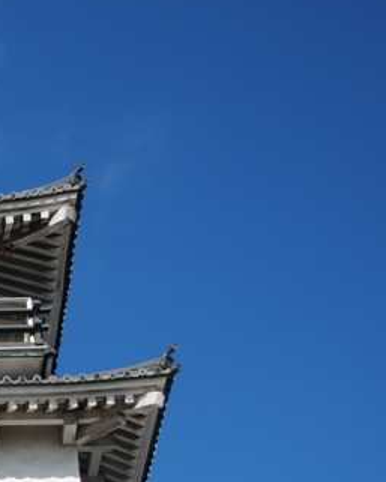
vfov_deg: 14.1
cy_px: 450
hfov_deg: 10.8
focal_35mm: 135
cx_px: -273
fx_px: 1927
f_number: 4.5
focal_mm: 30
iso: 100
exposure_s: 1/1250
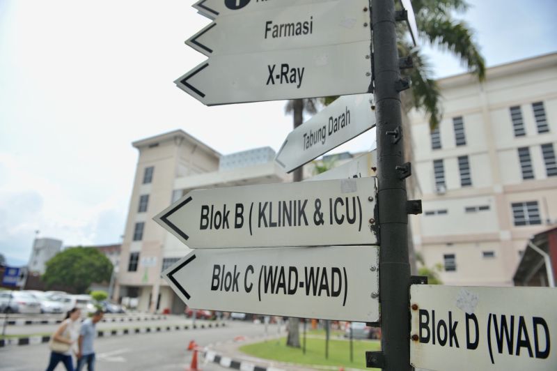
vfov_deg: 53.1
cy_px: 186
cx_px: 278
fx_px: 371
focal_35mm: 24
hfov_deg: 73.8
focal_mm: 24
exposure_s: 1/1250
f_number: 5
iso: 200
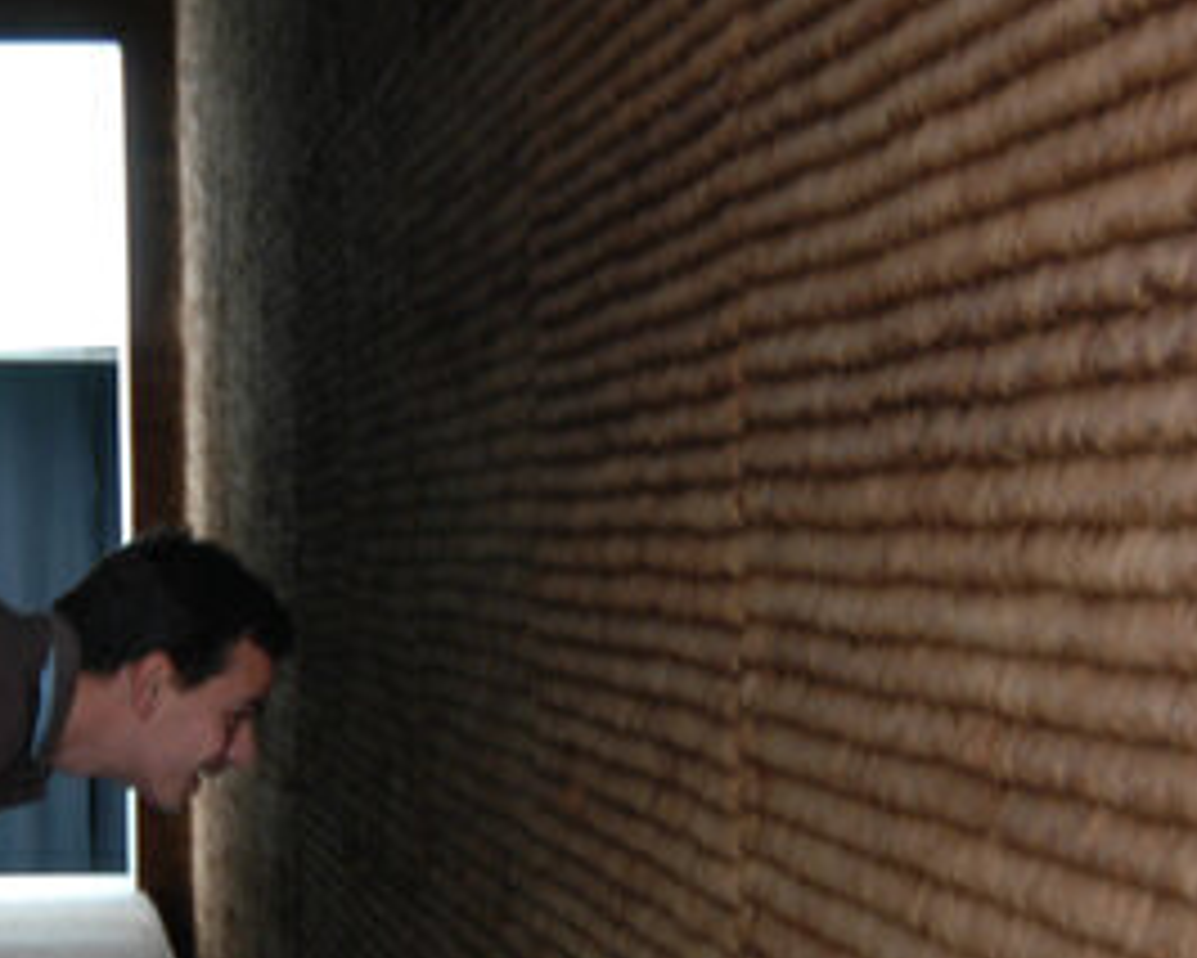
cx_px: 475
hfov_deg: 18.6
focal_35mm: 103
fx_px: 3650
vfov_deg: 14.9
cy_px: 634
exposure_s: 1/10
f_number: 3.5
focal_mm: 18
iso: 200
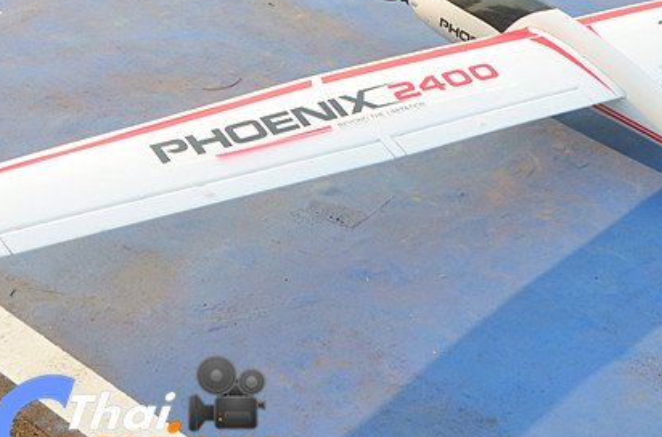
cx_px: 485
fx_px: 1869
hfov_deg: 20.0
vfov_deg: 13.3
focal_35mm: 102
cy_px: 118
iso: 100
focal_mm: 35
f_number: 5.6
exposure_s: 1/125
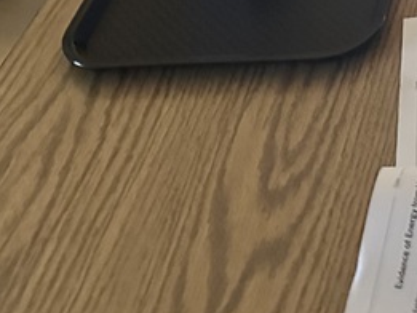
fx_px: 1133
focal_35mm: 94
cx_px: 508
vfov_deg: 13.7
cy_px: -286
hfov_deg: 19.6
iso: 1250
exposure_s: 1/30
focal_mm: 6.86
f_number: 1.78
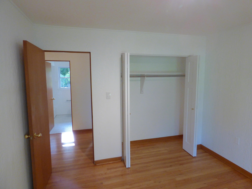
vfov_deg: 66.0
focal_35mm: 20
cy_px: 94
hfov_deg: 81.7
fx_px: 146
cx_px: 126
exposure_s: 1/60
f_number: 2.8
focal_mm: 3.58
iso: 250
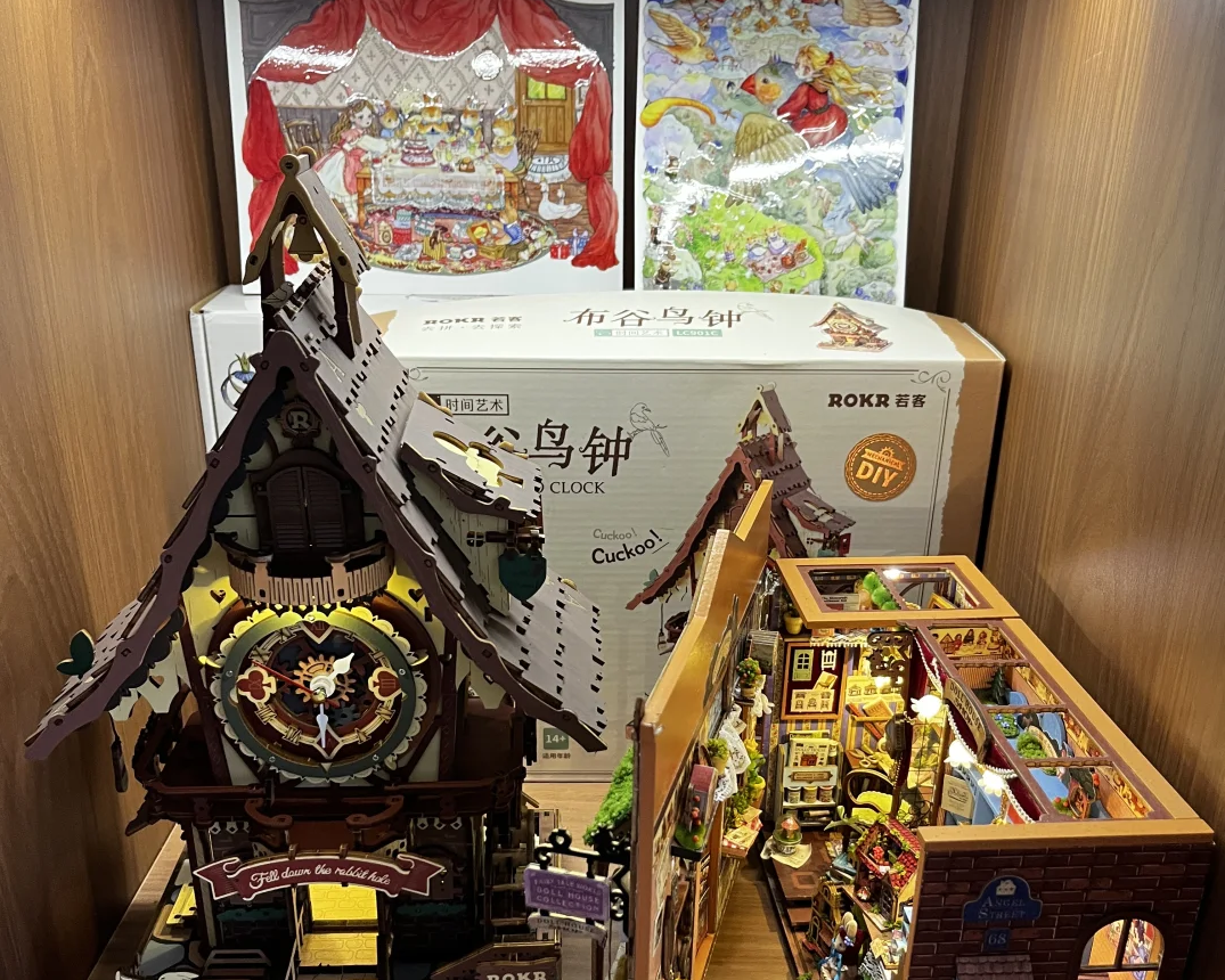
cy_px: 602
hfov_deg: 52.8
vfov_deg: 43.1
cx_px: 613
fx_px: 1233
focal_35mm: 34
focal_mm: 5.1
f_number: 1.6
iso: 250
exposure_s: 1/60
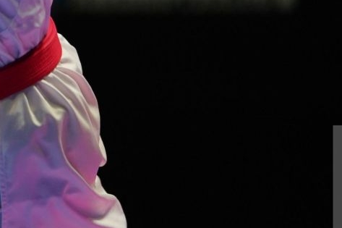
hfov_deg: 2.7
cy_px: -66
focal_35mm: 761
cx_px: -90
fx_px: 7227
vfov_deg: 1.8
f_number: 2.8
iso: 2000
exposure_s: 1/1000
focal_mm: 200
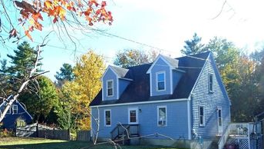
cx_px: 113
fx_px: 266
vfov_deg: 30.9
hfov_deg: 52.6
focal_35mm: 38
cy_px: 106
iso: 80
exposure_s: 1/500
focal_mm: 4.3
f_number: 3.3
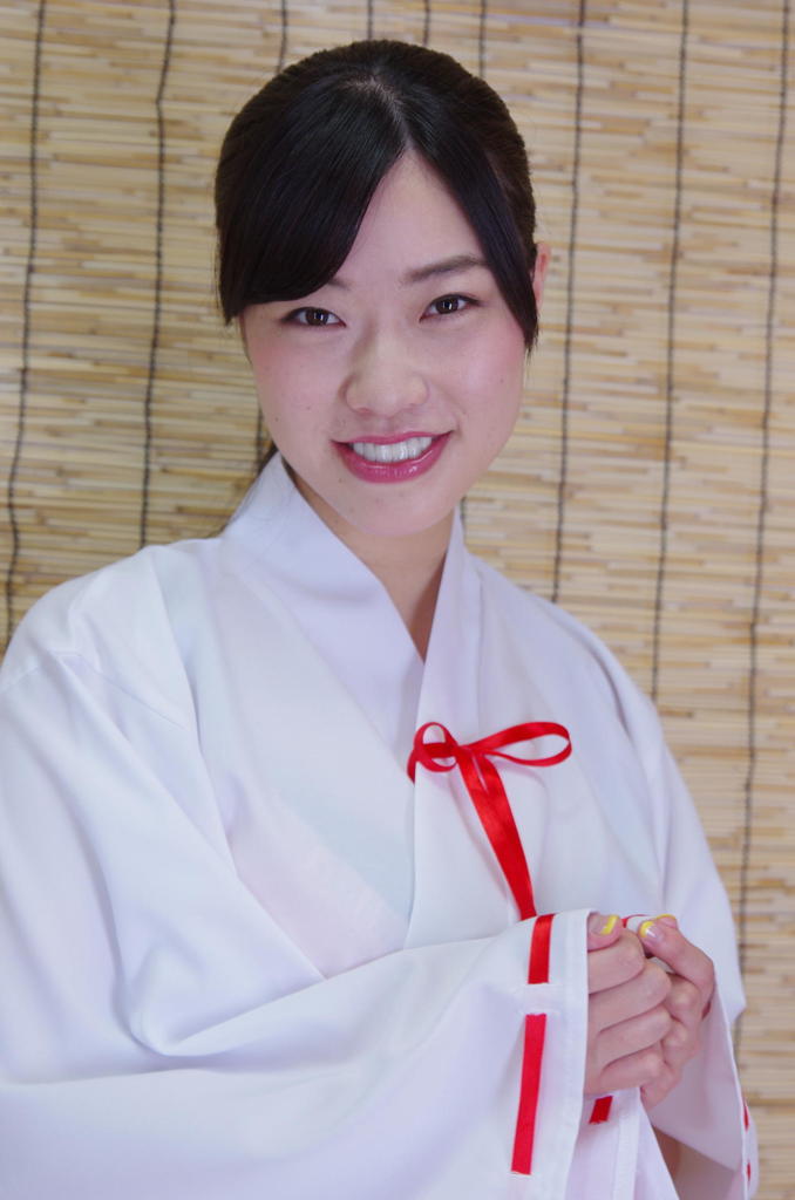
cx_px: 398
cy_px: 600
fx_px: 2496
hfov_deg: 18.1
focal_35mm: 75
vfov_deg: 27.0
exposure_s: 1/160
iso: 640
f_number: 4
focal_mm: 50
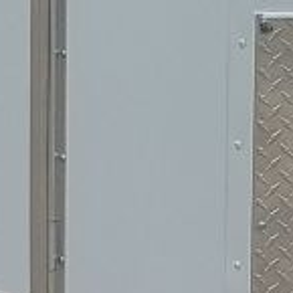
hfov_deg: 7.9
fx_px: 2126
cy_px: -121
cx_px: 222
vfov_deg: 7.8
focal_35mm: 222
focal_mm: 4.2
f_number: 1.7
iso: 40
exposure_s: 1/2400
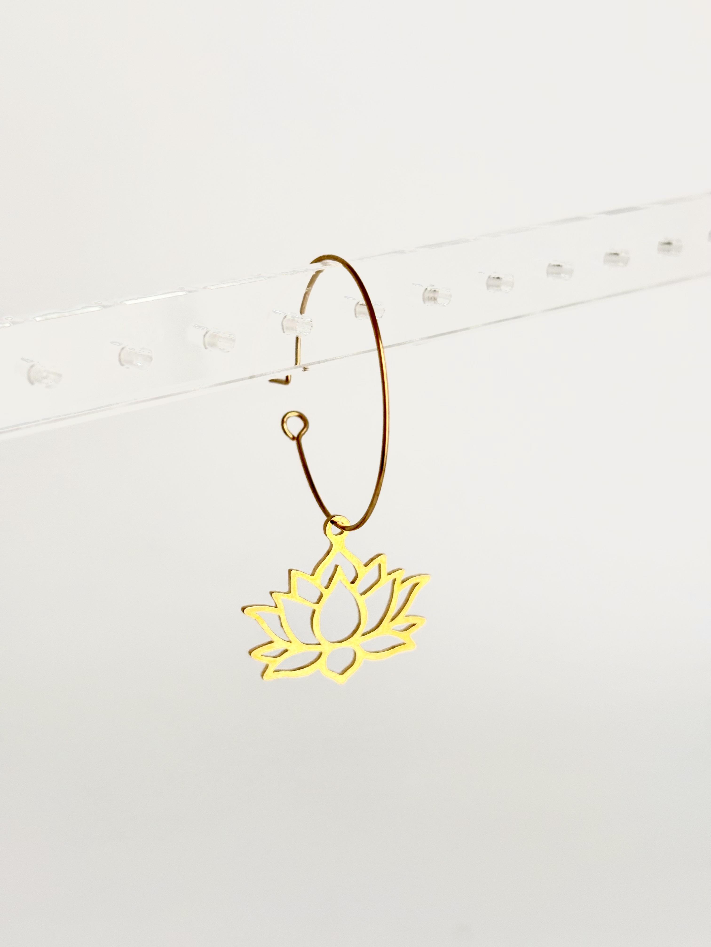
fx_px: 1424
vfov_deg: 36.8
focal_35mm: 52
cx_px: 356
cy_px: 474
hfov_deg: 28.0
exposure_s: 1/72
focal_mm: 5.96
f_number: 1.6
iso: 50
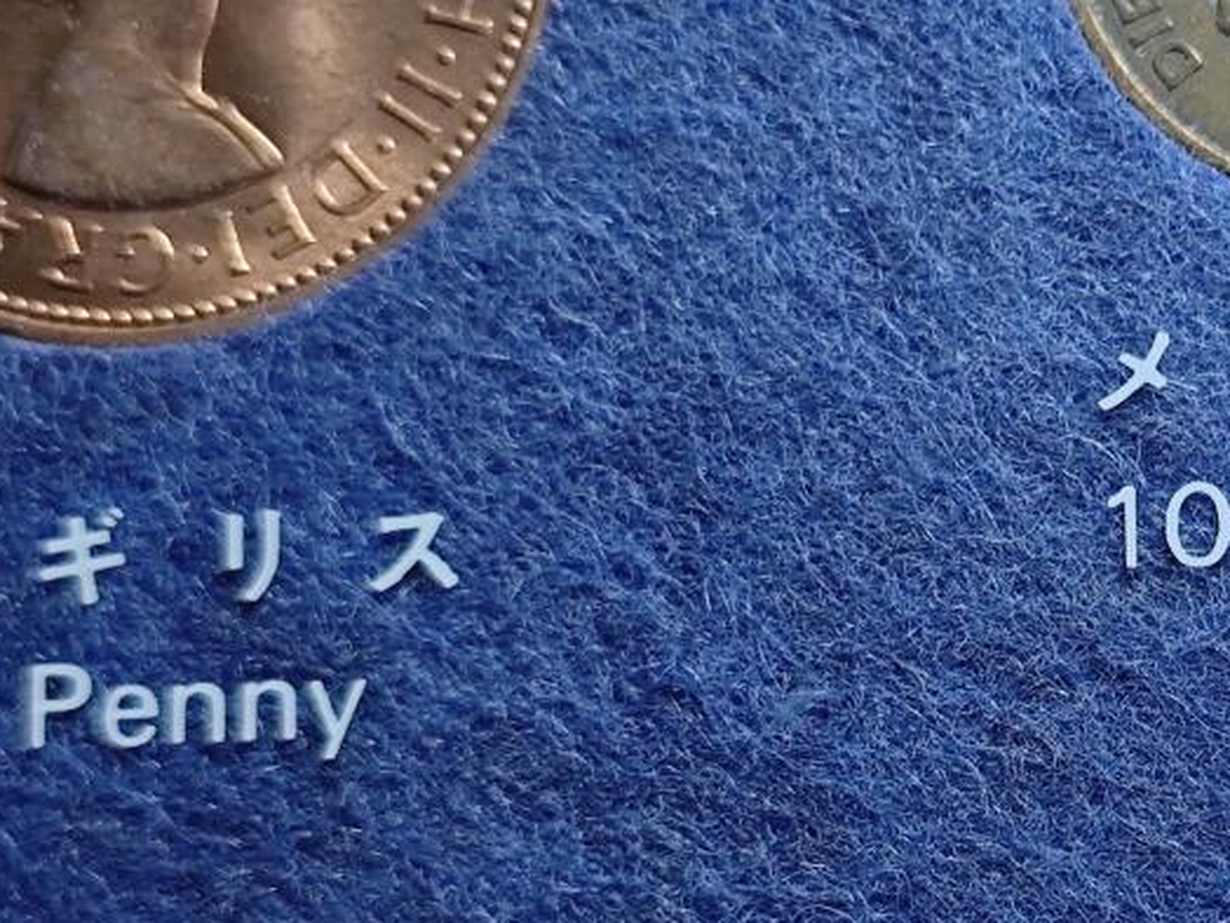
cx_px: 1310
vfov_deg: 11.3
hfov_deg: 14.7
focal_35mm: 131
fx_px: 4655
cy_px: 592
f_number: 1.6
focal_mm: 5.84
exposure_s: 1/100
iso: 200
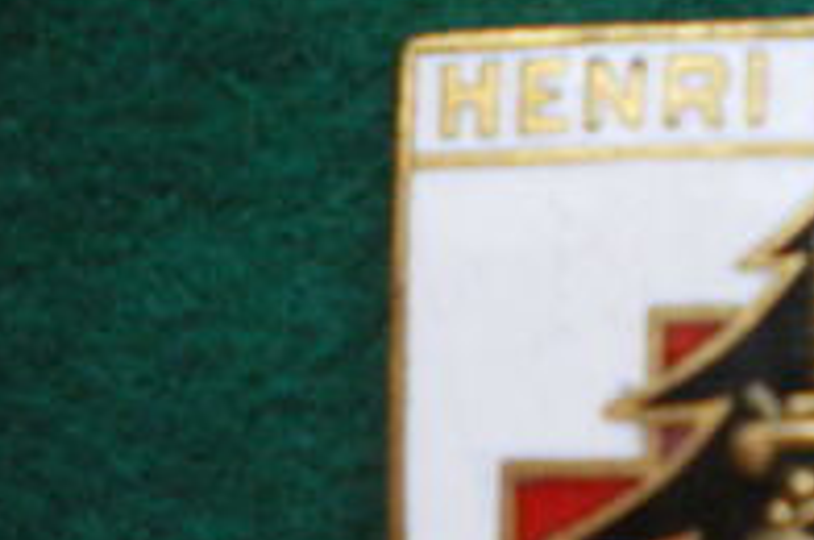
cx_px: 714
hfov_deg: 20.7
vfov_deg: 13.7
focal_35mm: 97
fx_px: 2190
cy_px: 615
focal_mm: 6.3
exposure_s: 1/25
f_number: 3.1
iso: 400
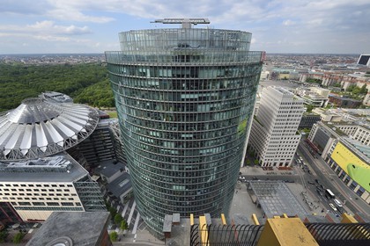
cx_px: 185
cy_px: 123
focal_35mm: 14
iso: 400
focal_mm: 14
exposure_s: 1/250
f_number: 13
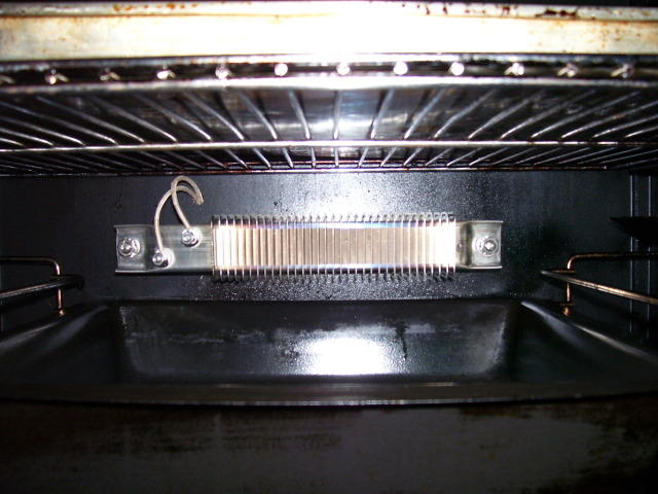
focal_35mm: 34
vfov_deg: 41.8
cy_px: 247
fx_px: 646
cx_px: 329
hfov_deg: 54.0
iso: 125
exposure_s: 1/60
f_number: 2.7
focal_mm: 5.6
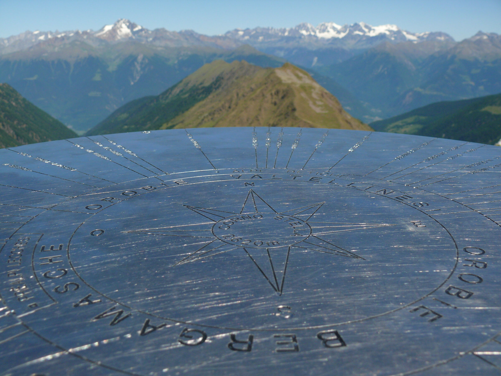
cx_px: 250
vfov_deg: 40.7
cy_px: 188
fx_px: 507
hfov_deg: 52.6
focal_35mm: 35
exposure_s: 1/800
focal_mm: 7.4
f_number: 5
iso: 100
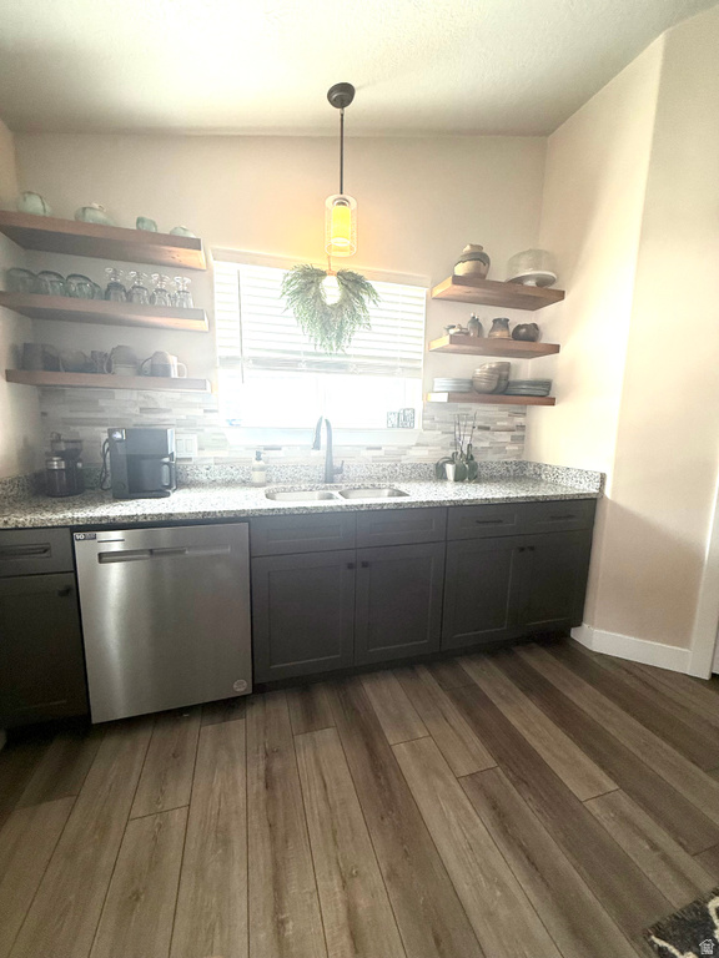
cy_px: 479
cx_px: 360
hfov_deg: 85.7
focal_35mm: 14
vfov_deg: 102.1
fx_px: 388
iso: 160
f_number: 2.2
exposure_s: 1/120
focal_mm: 2.22
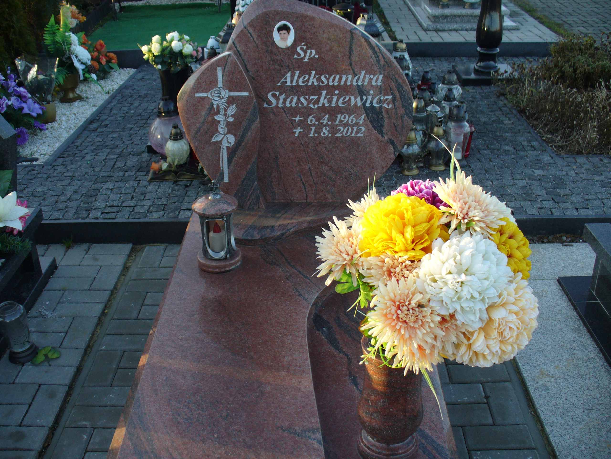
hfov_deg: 50.1
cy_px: 230
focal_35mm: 37
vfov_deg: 38.7
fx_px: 653
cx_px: 306
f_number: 2.8
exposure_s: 1/125
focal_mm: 6.1
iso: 80
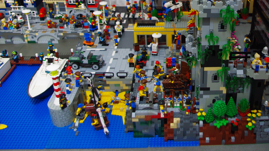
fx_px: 292
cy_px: 28
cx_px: 192
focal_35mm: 41
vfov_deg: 28.3
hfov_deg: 48.0
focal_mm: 18
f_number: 3.5
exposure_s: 1/20
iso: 400
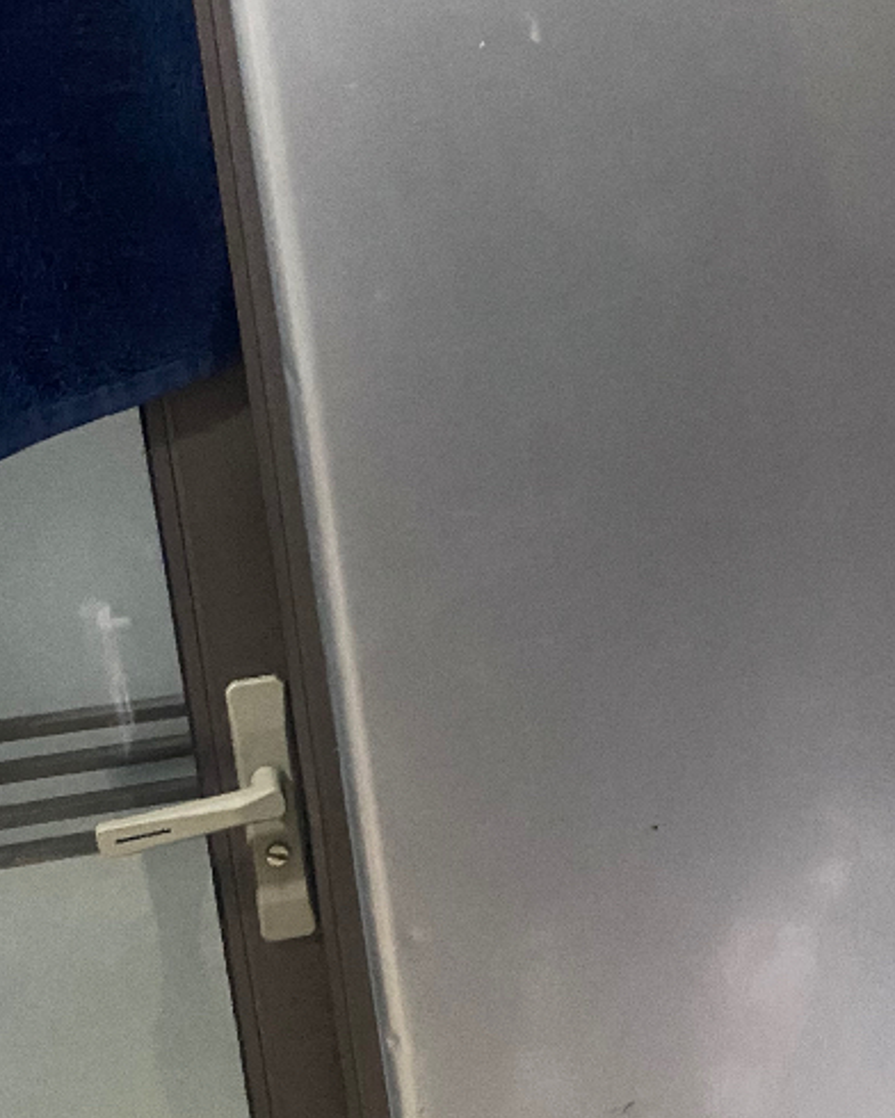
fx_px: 1755
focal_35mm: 53
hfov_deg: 27.8
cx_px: 763
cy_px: 477
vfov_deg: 35.3
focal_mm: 4.25
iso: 640
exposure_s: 1/30
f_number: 1.8
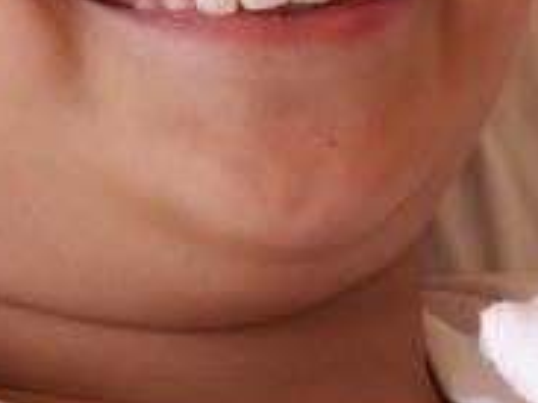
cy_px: -38
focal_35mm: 438
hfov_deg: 4.5
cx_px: 573
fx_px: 6803
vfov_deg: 3.4
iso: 80
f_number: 4
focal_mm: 20.39
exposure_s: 1/40
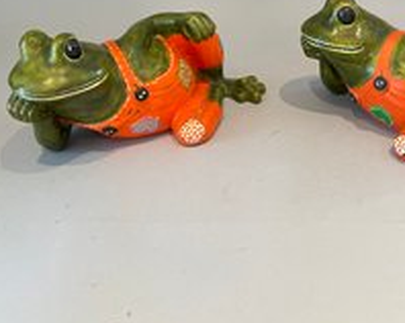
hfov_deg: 41.4
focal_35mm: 44
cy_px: 68
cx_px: 275
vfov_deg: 33.2
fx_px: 527
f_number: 1.5
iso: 160
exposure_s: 1/60
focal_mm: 5.7
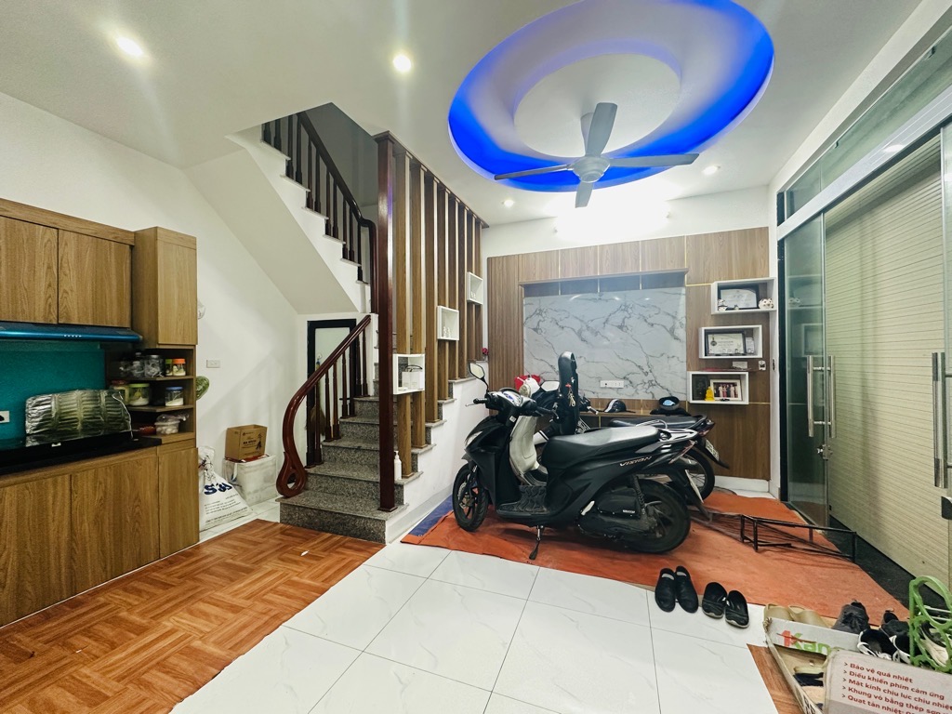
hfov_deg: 102.1
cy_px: 357
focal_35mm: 14
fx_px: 385
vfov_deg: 85.7
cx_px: 476
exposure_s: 1/50
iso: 200
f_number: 2.2
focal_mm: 2.22
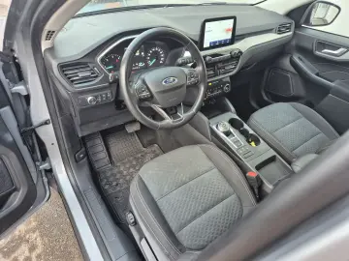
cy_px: 130
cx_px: 174
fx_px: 232
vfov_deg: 58.9
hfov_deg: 73.9
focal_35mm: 23
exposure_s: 1/62
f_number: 1.8
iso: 400
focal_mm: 5.4
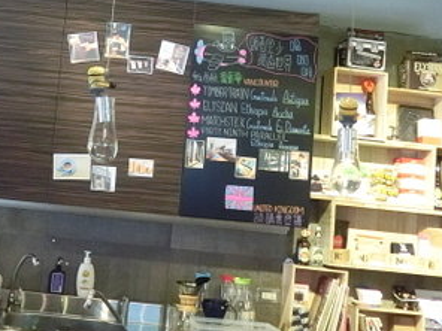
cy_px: 28
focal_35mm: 67
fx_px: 856
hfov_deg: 28.4
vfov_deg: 21.4
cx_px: 93
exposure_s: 1/20
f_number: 3.7
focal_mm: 5.93
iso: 800
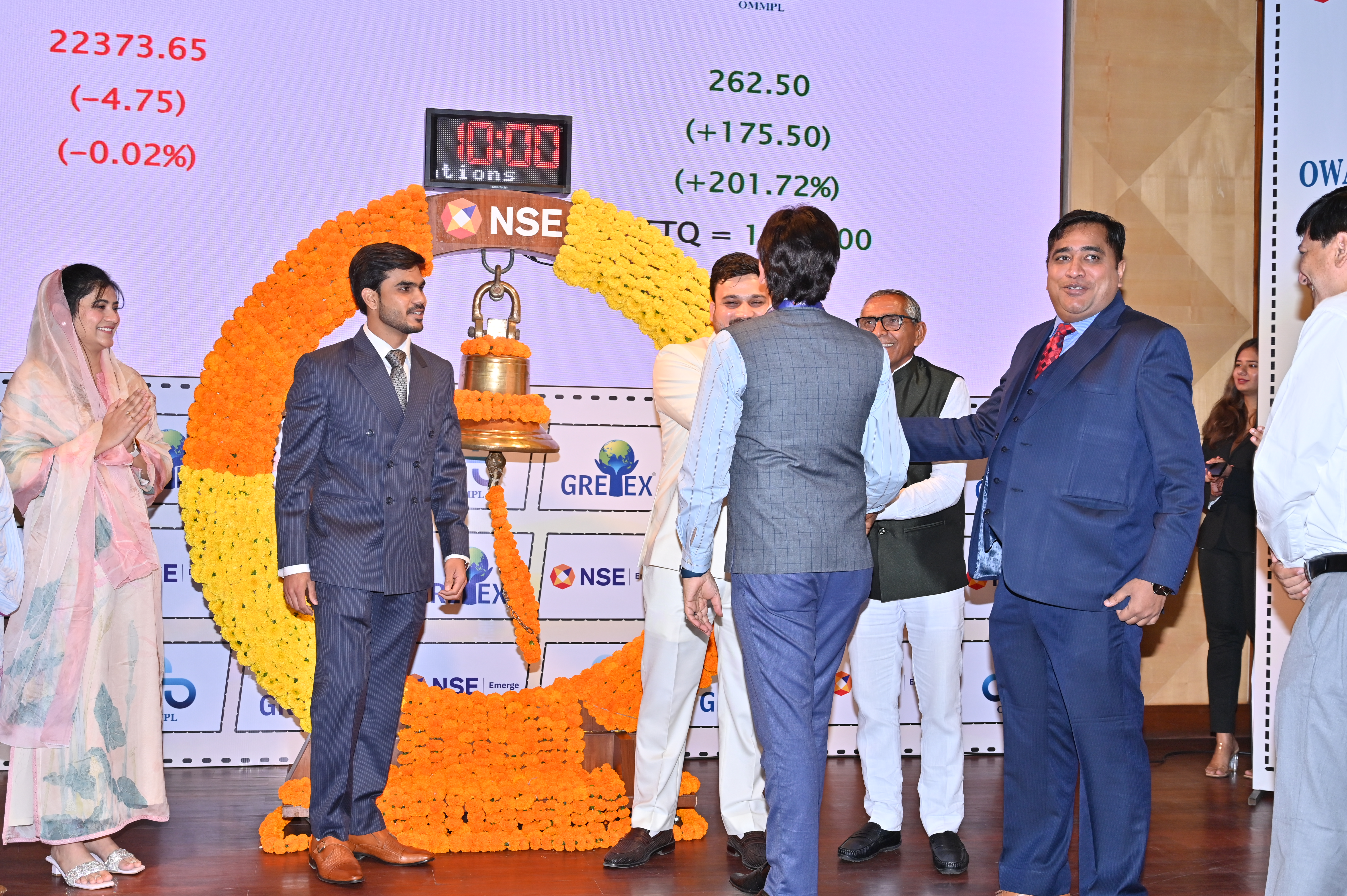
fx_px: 1608
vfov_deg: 31.1
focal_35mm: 43
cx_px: 674
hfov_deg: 45.5
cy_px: 448
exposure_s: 1/160
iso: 400
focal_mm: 43
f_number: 5.6
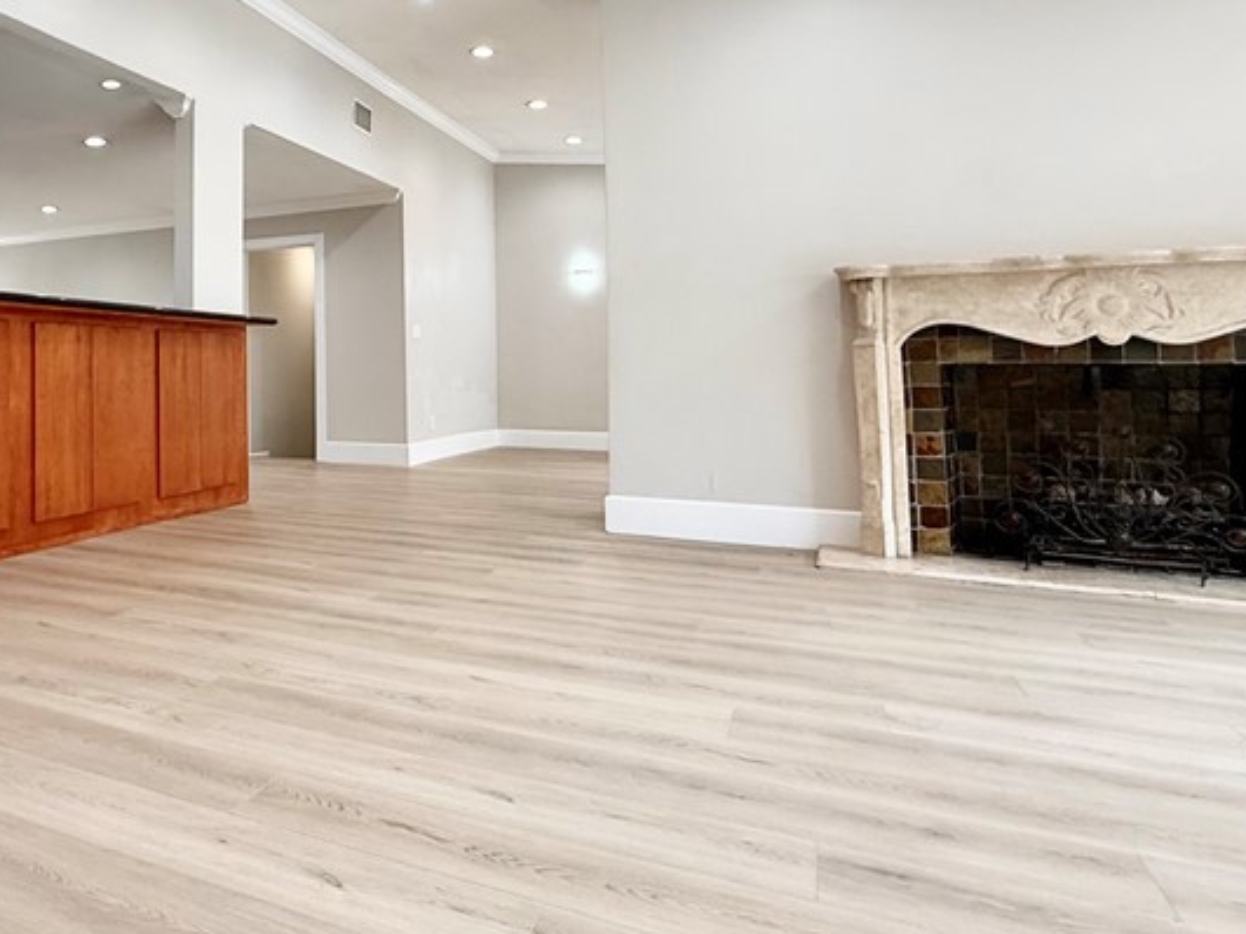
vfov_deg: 50.5
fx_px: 972
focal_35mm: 27
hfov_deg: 58.5
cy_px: 319
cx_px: 192
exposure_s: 1/120
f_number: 2.2
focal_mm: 2.22
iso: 125
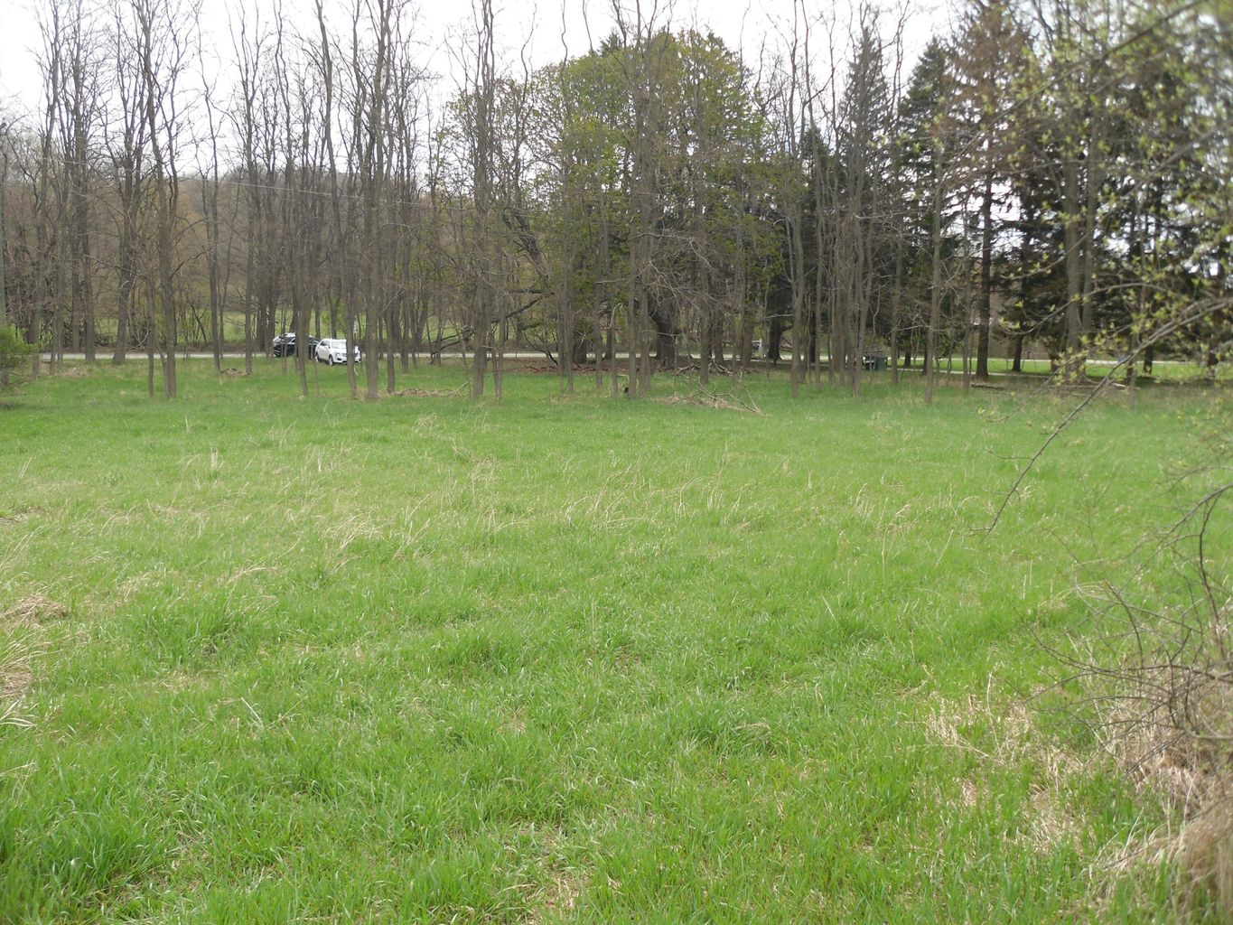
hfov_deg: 54.0
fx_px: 1211
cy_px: 462
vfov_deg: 41.8
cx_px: 616
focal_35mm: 34
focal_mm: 6
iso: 80
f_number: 8.1
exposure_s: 1/82
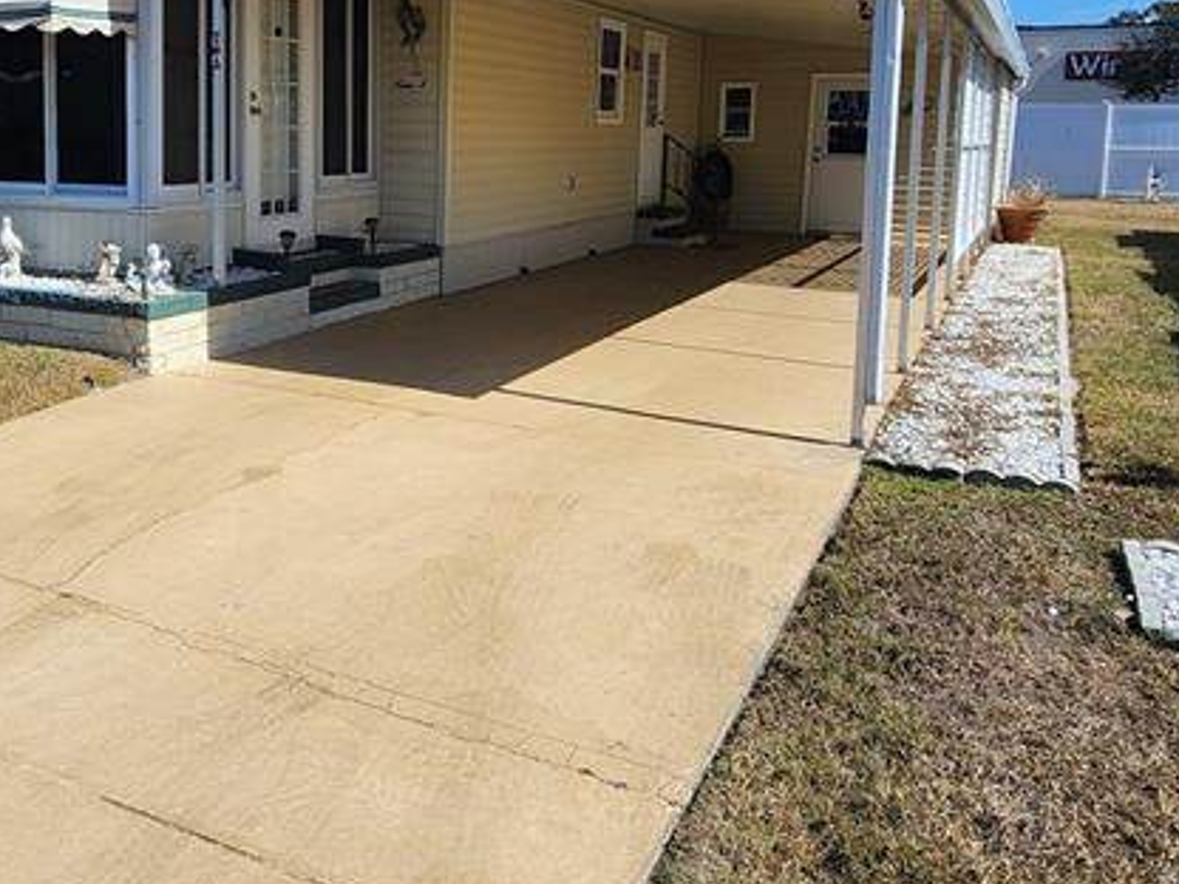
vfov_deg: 43.3
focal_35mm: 32
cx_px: 309
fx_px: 1090
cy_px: 264
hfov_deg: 54.4
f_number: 2.2
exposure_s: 1/2600
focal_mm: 2.2
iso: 50
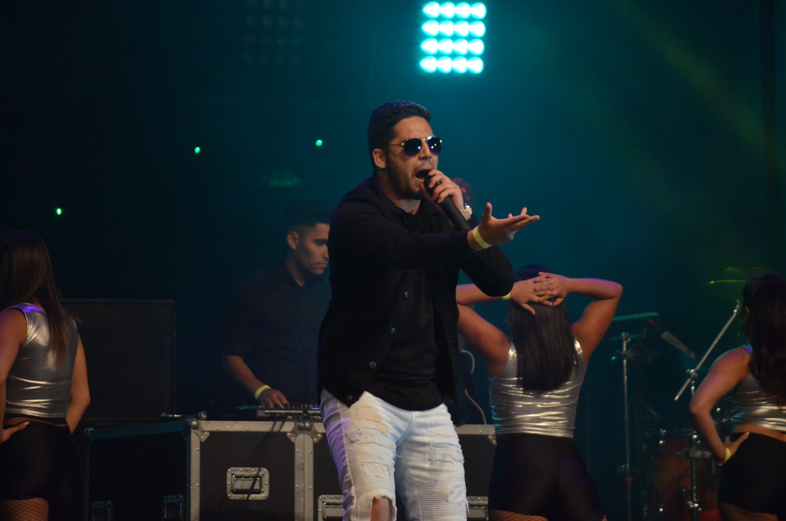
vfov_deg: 4.6
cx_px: 393
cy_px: 260
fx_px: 6536
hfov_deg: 6.9
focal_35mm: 300
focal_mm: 200
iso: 1600
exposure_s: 1/200
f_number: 5.6
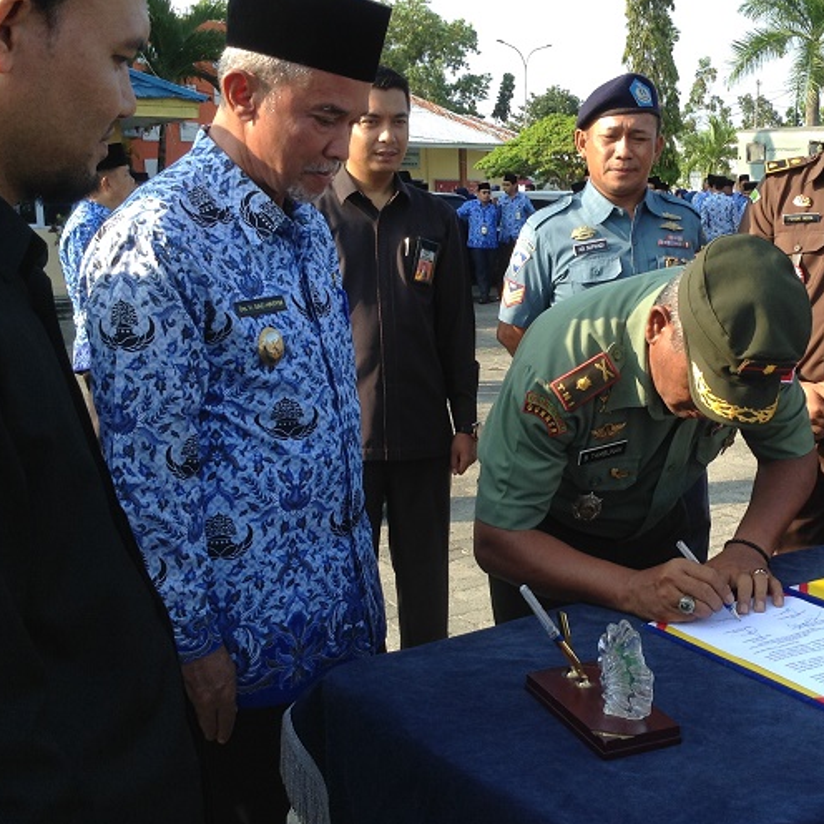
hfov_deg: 35.5
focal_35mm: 47
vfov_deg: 36.1
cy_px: 401
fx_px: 1266
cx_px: 588
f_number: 2.4
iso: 25
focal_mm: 3.3
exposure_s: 1/305
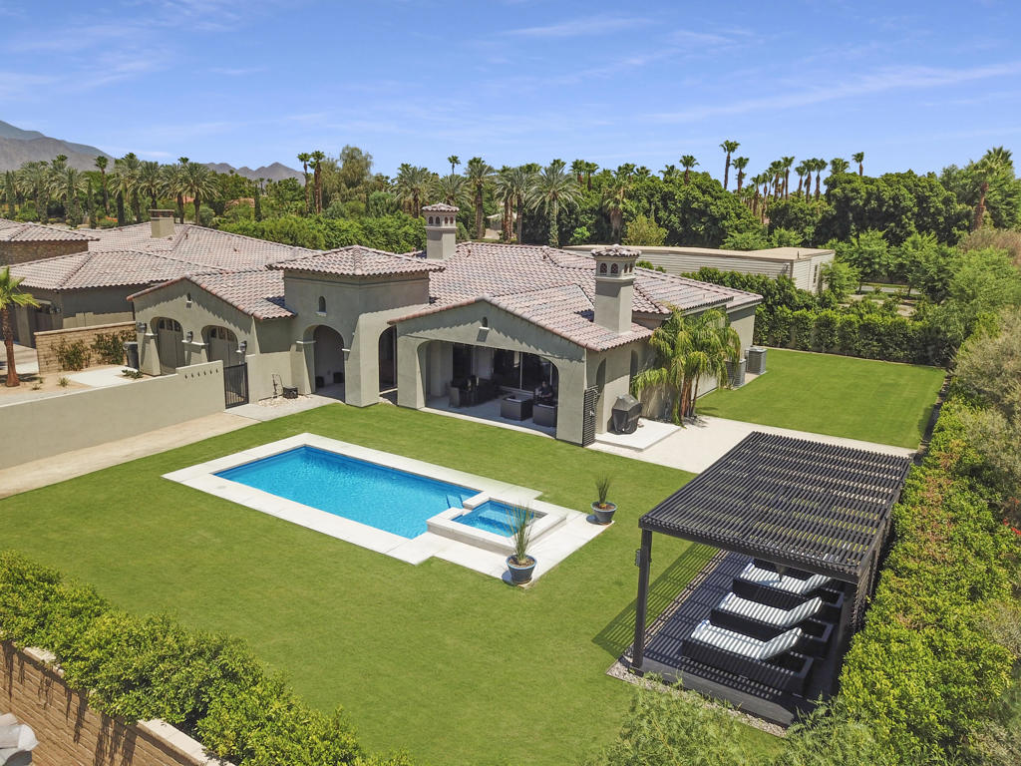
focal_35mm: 26
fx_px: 767
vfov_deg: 53.1
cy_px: 383
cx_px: 510
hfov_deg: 67.3
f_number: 2.2
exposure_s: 1/1800
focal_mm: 4.73
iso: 100
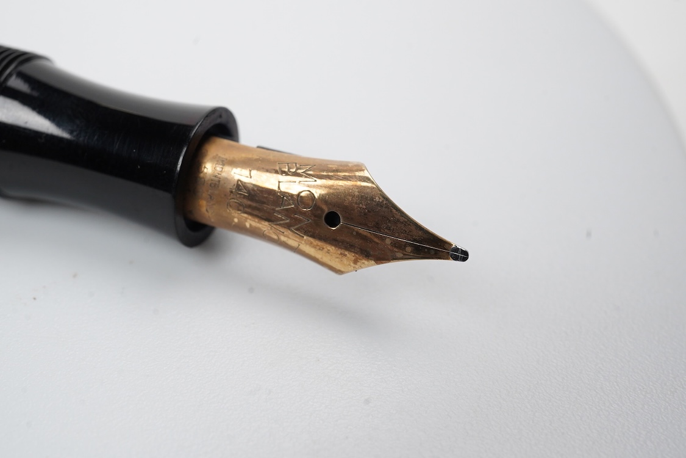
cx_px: 343
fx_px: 857
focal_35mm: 45
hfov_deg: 43.6
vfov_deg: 29.9
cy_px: 229
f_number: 22
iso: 640
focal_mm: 30
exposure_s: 1/100
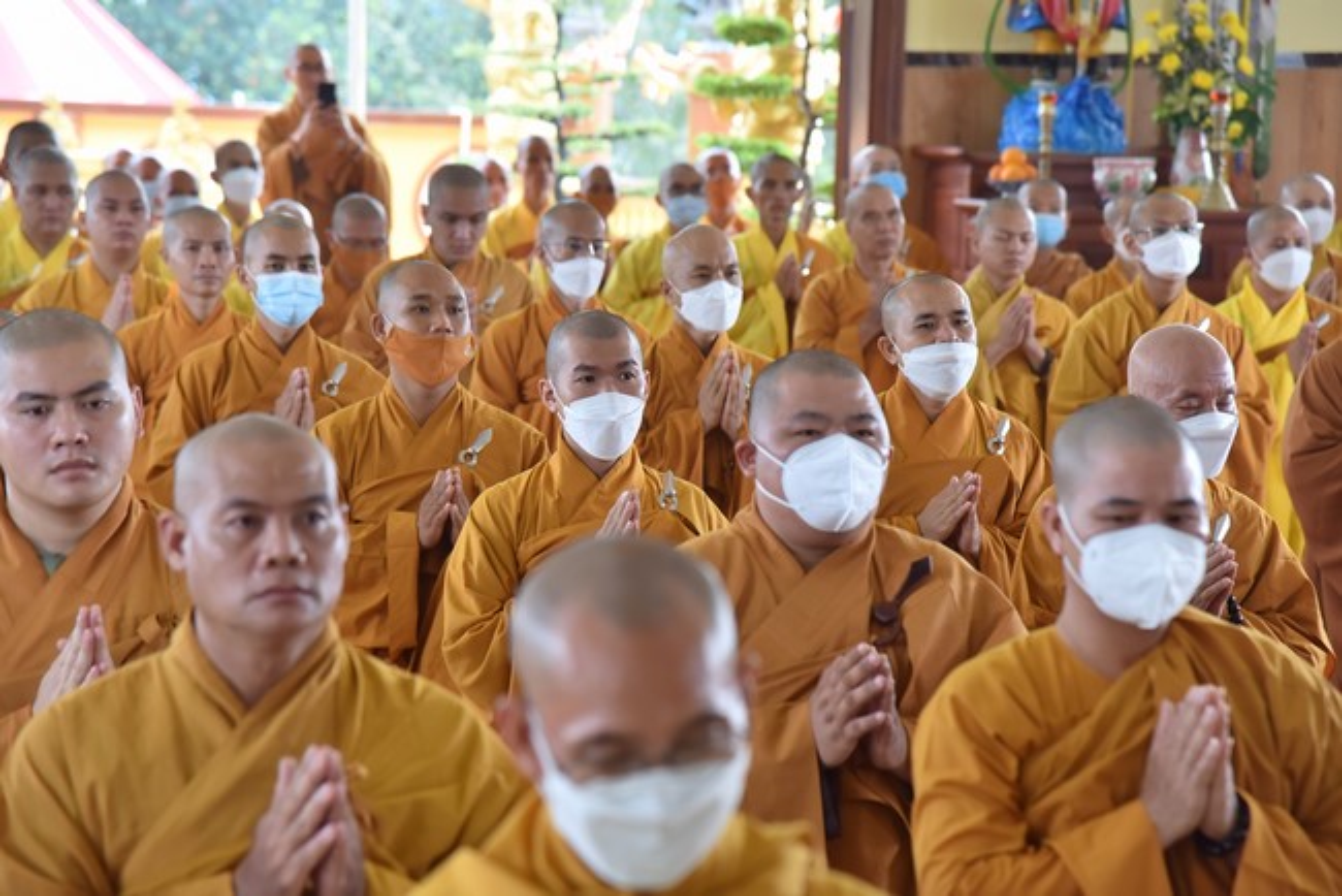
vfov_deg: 11.4
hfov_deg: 17.1
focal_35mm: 120
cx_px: 671
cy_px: 448
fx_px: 4475
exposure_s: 1/125
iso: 1250
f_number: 5
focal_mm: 120
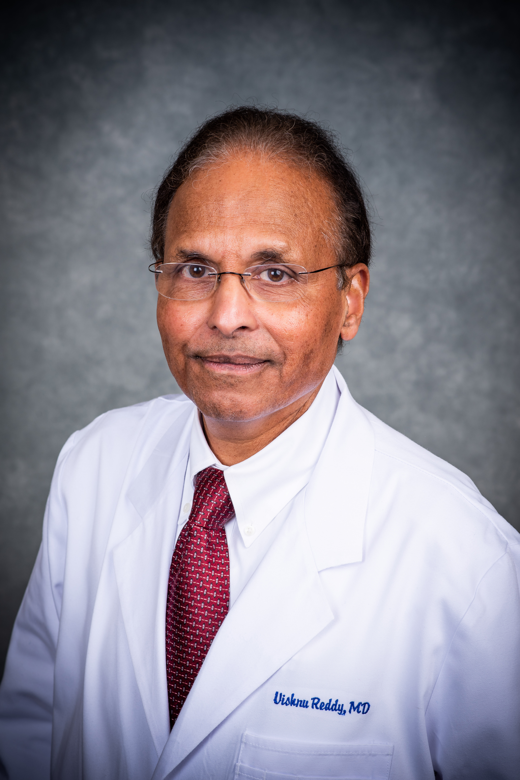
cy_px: 390
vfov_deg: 23.9
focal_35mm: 85
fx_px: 1840
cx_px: 260
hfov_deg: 16.1
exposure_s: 1/125
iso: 100
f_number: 8
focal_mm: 85
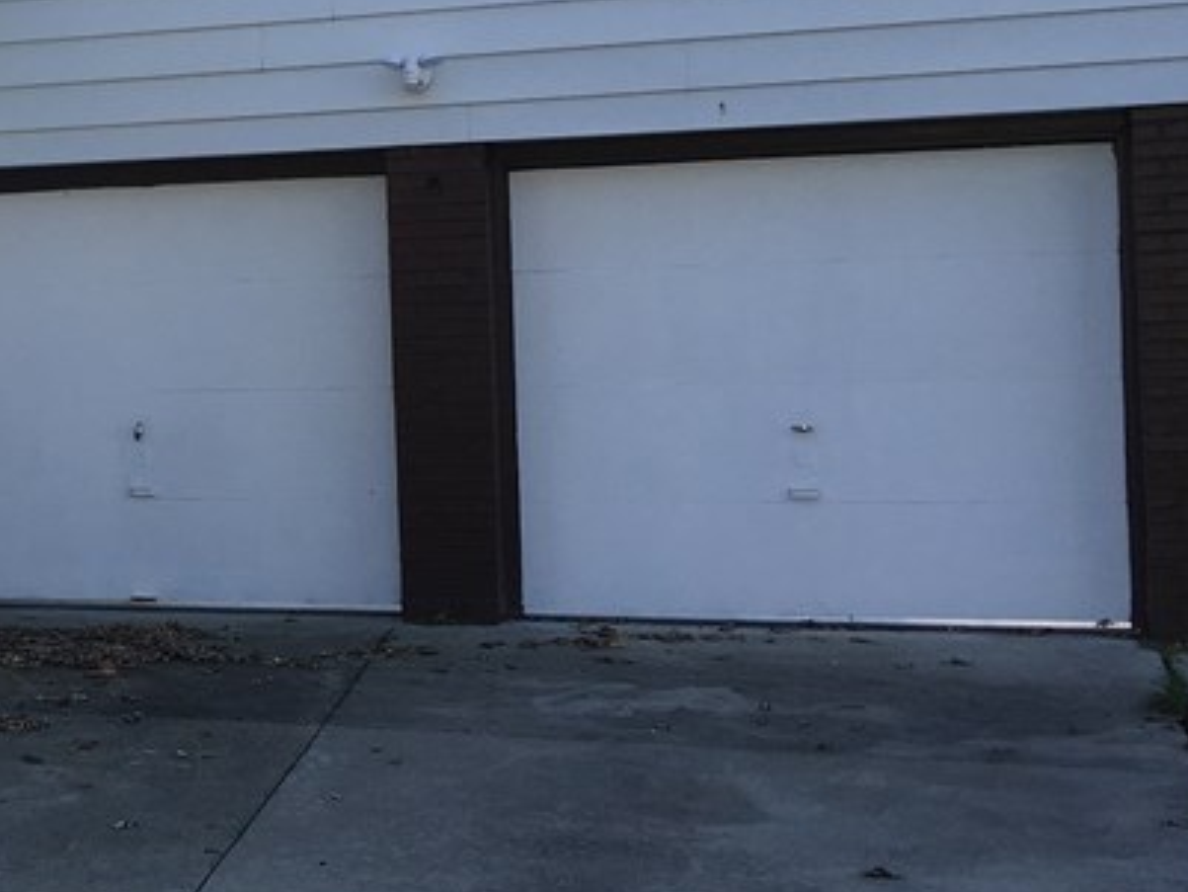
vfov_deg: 19.9
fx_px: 2540
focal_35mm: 74
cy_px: 314
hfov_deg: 24.4
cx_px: -154
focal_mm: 4.15
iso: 25
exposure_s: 1/680
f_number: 2.2
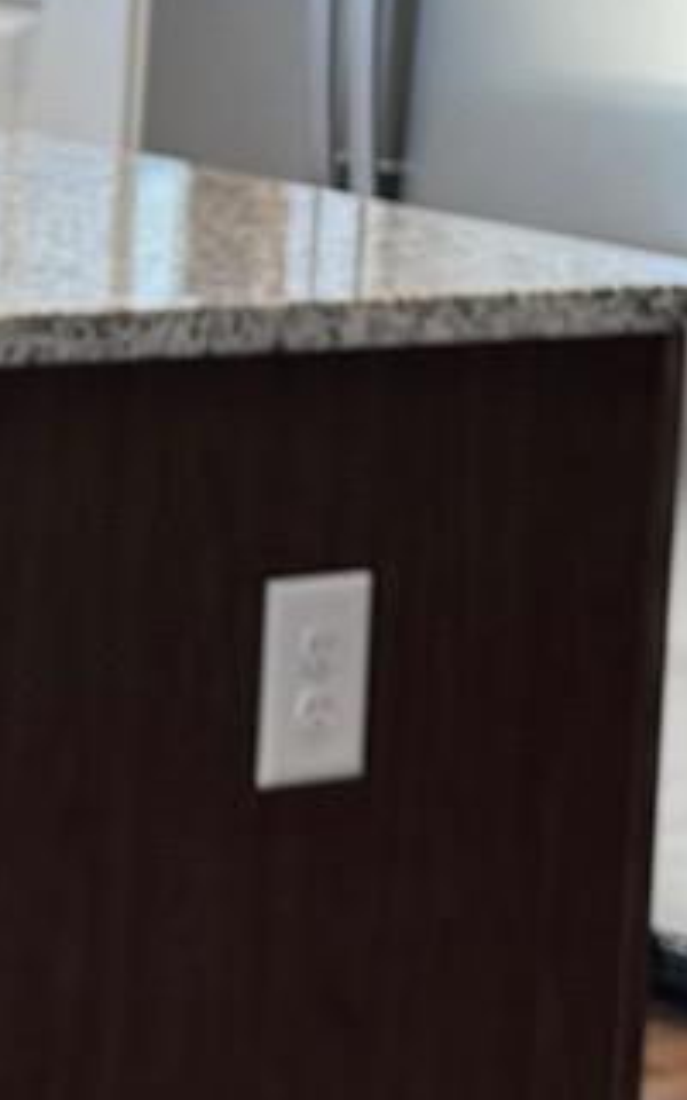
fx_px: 4883
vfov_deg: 12.6
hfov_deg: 7.8
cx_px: -508
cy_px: -100
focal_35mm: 163
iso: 200
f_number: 1.78
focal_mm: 6.76
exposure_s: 1/60
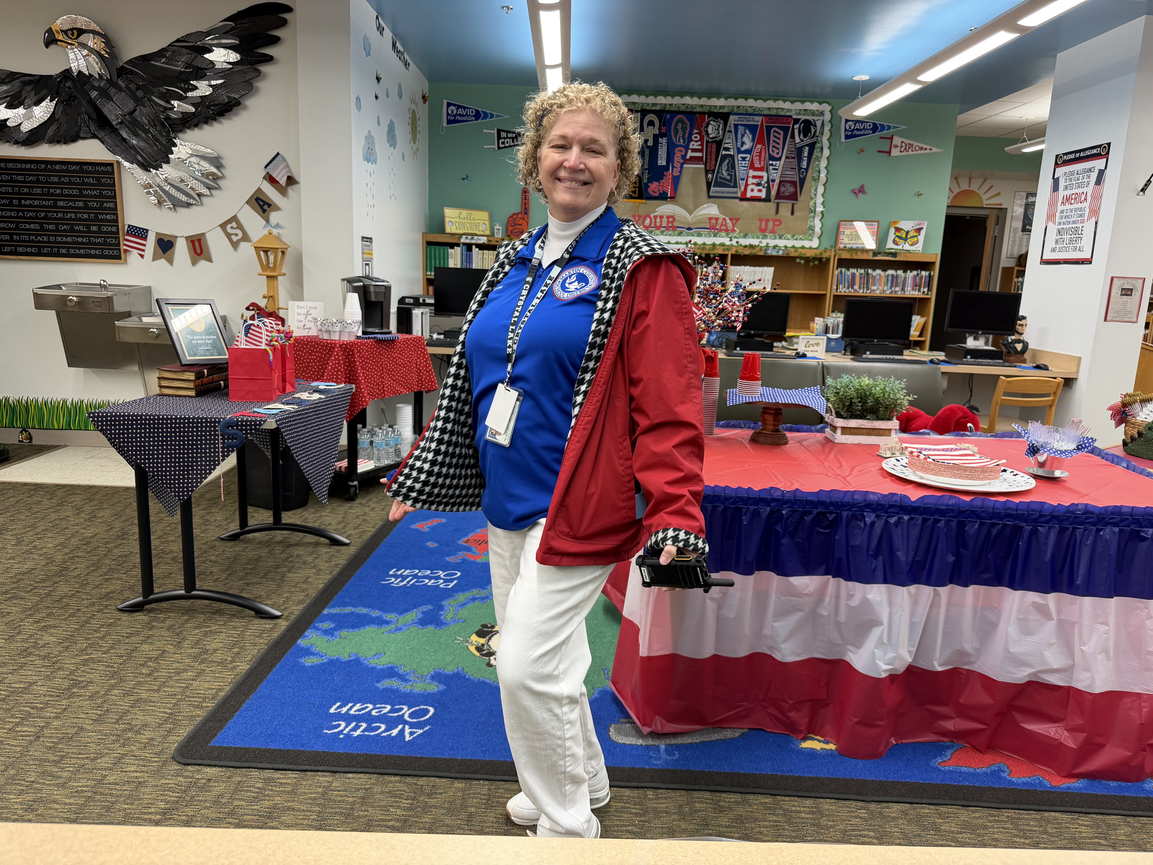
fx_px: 799
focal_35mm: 24
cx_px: 576
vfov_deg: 56.8
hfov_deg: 71.6
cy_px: 432
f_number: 1.78
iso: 160
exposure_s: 1/120
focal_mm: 6.76
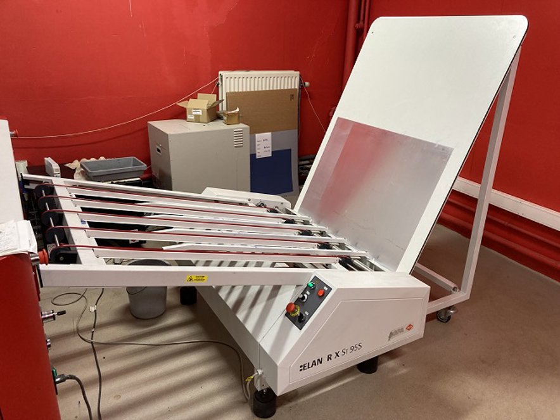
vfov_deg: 49.7
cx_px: 280
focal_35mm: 28
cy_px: 210
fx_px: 453
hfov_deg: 63.4
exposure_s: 1/50
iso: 125
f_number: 1.8
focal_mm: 3.99
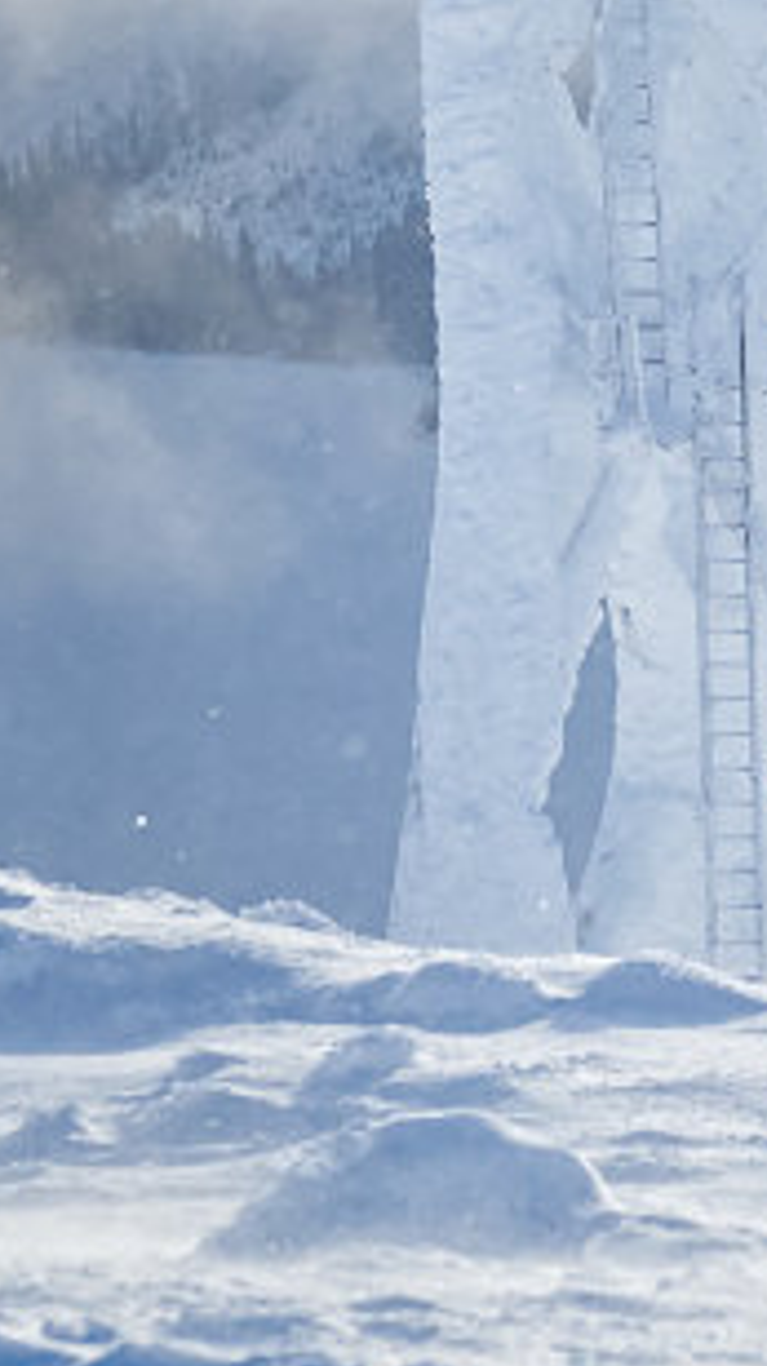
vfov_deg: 3.8
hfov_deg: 2.1
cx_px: 1401
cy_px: -792
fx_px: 20668
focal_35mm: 571
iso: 200
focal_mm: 70
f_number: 8
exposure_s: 1/800
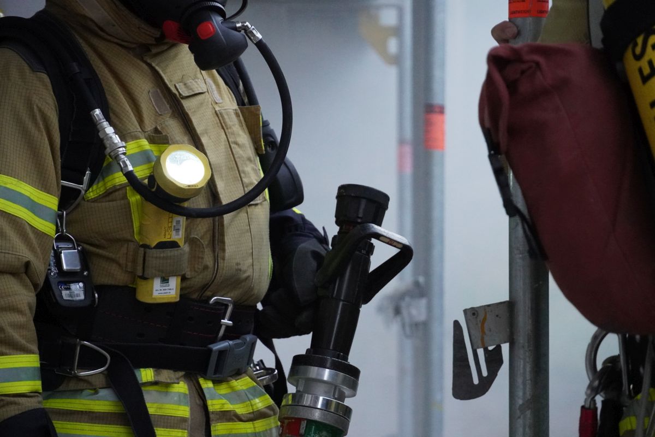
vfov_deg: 8.9
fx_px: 2811
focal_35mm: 154
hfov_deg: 13.3
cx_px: 328
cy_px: 218
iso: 6400
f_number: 5.6
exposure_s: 1/640
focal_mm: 103
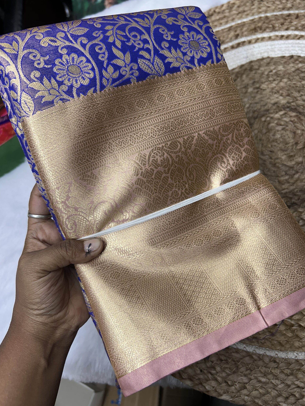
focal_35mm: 27
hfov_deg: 51.4
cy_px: 196
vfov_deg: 65.3
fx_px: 317
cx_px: 152
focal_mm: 5.7
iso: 50
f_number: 1.5
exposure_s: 1/100
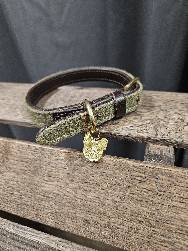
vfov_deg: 73.9
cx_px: 94
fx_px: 167
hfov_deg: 58.9
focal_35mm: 23
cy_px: 126
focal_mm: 5.4
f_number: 1.8
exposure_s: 1/142
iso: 500
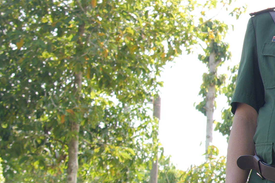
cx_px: 691
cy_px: 104
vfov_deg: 7.1
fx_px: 1474
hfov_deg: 9.4
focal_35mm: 193
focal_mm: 31
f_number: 5.6
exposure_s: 1/100
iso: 100
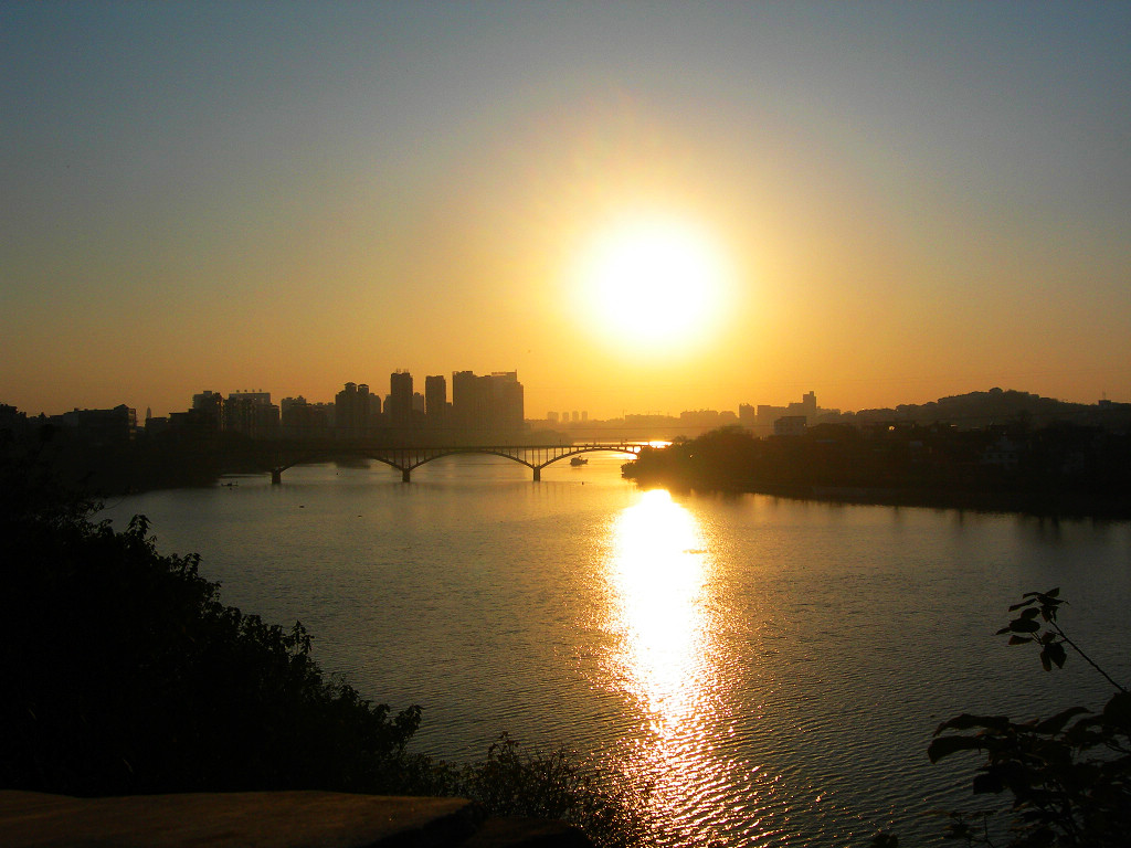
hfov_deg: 49.0
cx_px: 566
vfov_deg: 37.7
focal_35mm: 38
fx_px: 1242
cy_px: 424
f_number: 4.8
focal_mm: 7.8
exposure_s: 1/2000
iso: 50
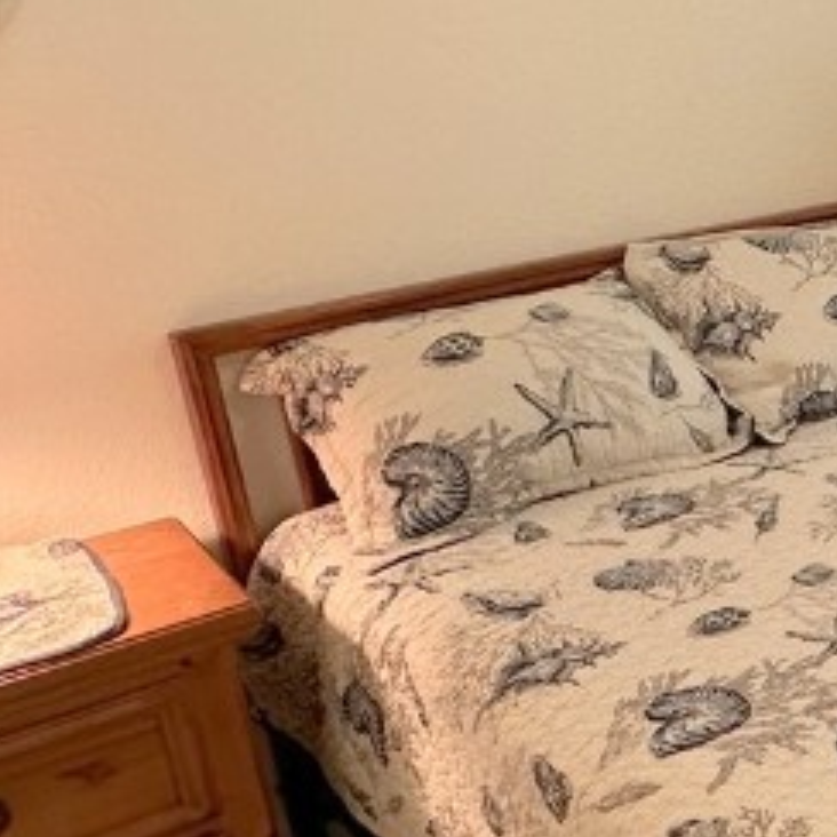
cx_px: 1180
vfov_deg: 32.7
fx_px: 1423
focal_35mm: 52
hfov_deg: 26.1
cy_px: 322
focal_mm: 2.22
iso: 200
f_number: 2.2
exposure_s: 1/120
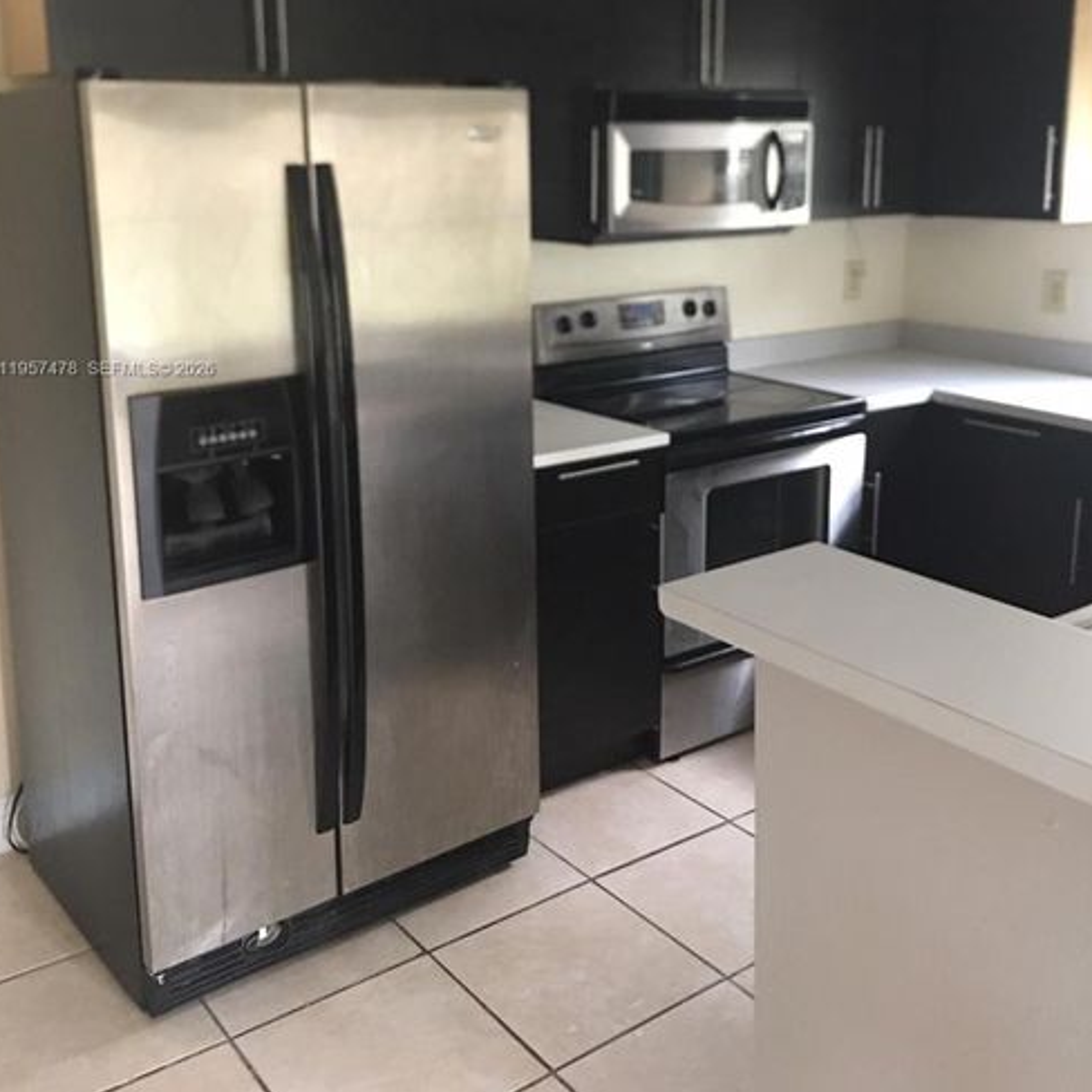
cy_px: 370
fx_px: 1249
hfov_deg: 47.2
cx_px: 544
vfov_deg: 46.5
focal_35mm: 35
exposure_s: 1/10
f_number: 2.2
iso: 100
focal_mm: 4.15
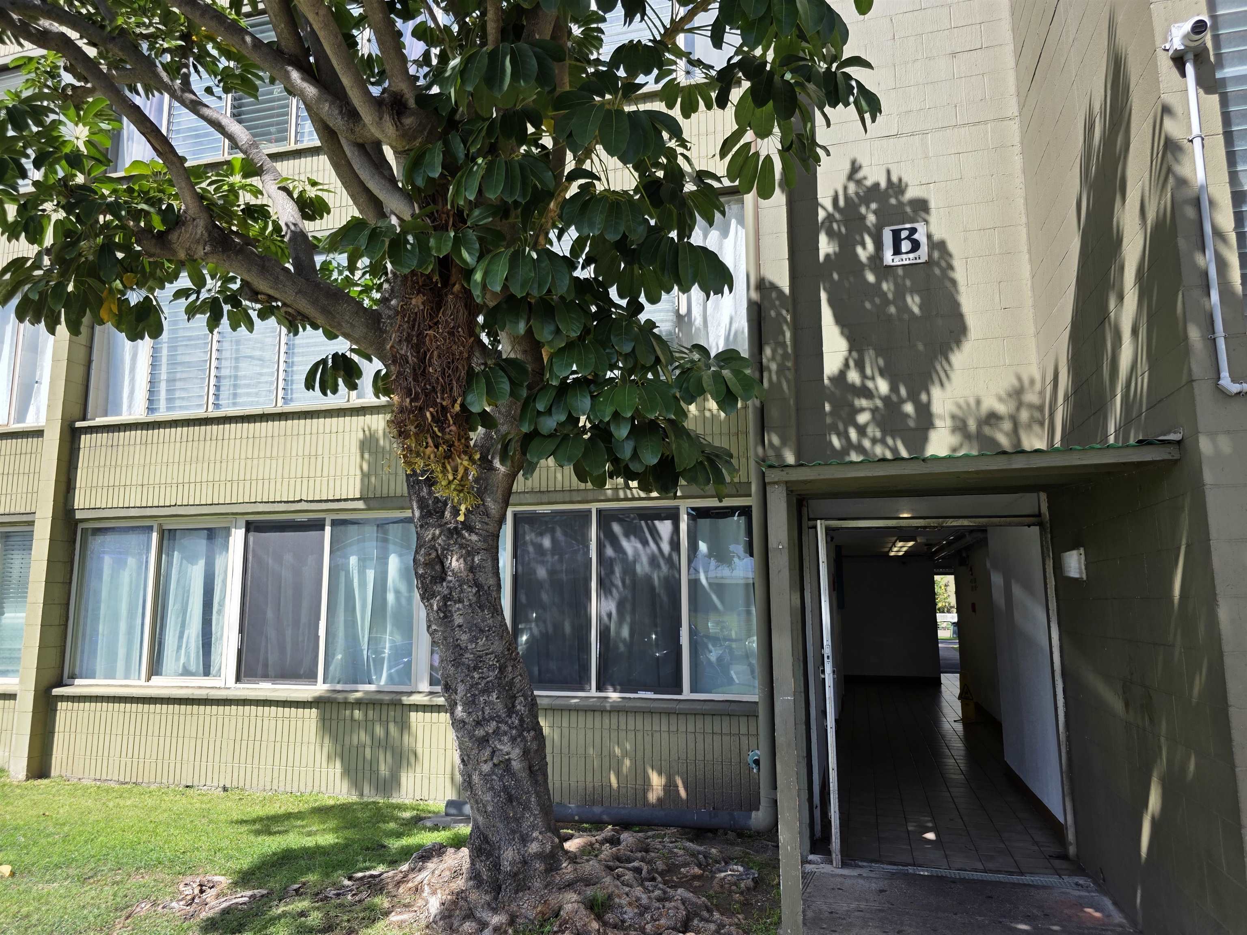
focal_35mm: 23
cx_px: 624
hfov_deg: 73.9
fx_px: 829
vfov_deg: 58.9
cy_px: 468
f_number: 1.7
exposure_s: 1/2572
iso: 80
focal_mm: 6.3
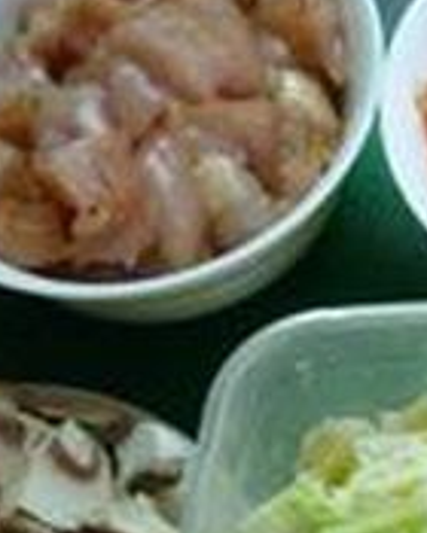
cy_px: 408
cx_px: 653
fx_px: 1896
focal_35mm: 120
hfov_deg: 12.2
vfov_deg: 15.9
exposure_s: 1/30
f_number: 2.8
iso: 250
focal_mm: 5.5
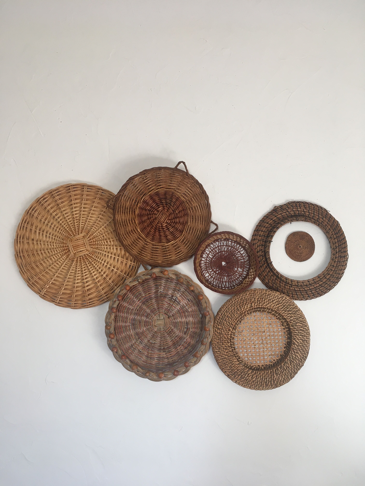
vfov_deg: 61.7
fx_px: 408
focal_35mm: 29
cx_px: 182
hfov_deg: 48.2
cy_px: 243
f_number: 2.2
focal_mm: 4.15
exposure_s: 1/33
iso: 25
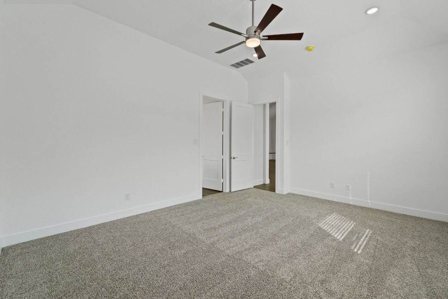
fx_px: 187
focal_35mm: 15
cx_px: 225
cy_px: 141
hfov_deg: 100.4
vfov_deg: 77.3
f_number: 9
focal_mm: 14
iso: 320
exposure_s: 1/30
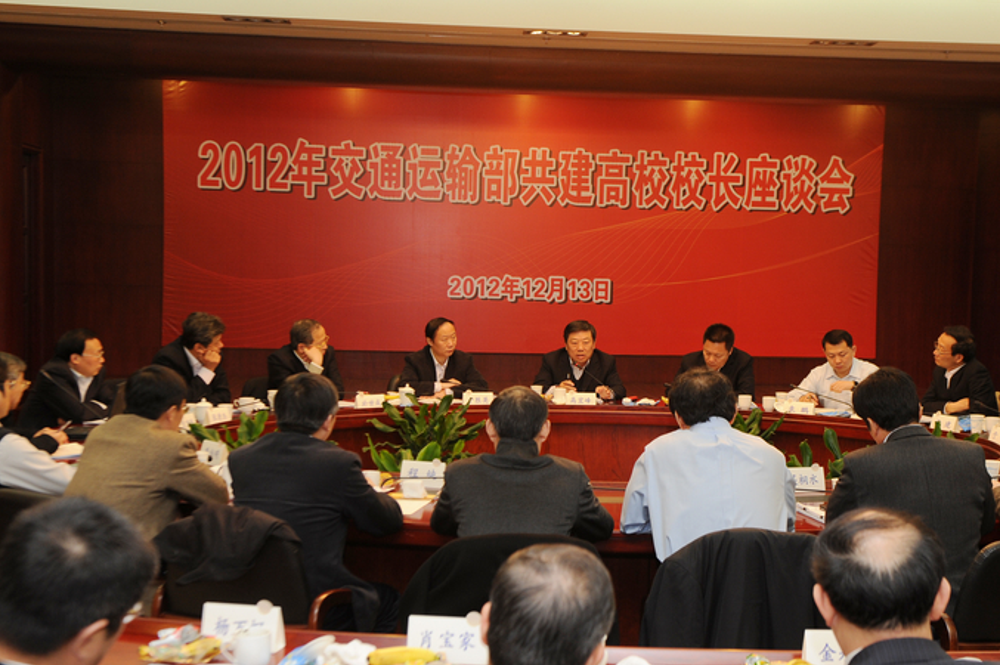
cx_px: 539
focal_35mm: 52
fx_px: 1443
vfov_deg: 25.9
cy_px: 364
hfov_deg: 38.2
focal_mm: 44
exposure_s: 1/60
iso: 800
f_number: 5.6
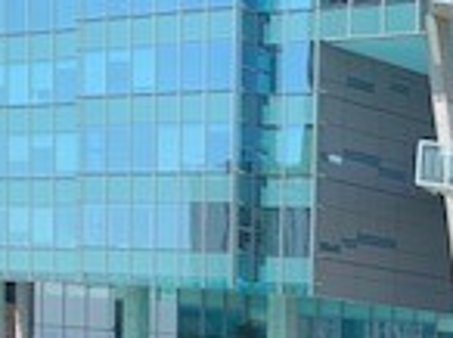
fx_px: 1489
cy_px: 670
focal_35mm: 114
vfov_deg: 11.7
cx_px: 875
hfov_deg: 14.6
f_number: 1.8
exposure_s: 1/701
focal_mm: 4.25
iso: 25
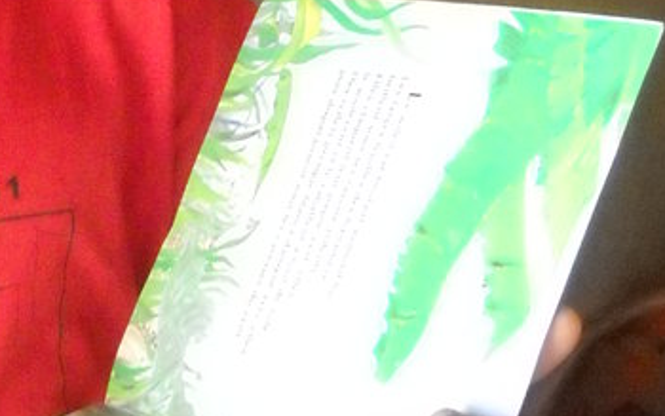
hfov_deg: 16.1
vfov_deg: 10.2
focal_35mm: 127
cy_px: 2
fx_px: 2302
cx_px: 6
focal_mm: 6.72
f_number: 3.1
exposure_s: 1/27
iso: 800
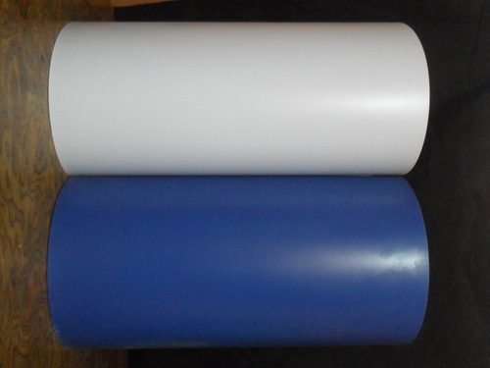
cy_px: 184
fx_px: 524
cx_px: 245
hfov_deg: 50.1
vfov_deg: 38.7
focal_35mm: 37
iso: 480
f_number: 4
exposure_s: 1/15
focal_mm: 6.6
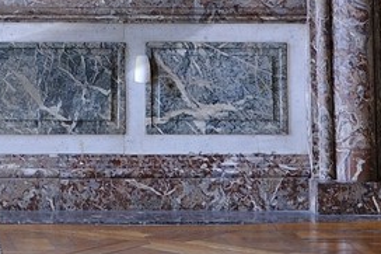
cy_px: -457
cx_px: -125
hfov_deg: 8.6
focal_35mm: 235
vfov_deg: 5.5
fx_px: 2485
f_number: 9
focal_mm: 40
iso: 200
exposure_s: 2.5
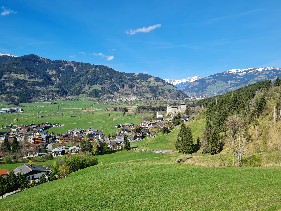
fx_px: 219
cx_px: 143
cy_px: 109
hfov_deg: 65.3
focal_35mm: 27
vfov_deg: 51.3
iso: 50
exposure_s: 1/2376
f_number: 1.8
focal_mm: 5.4
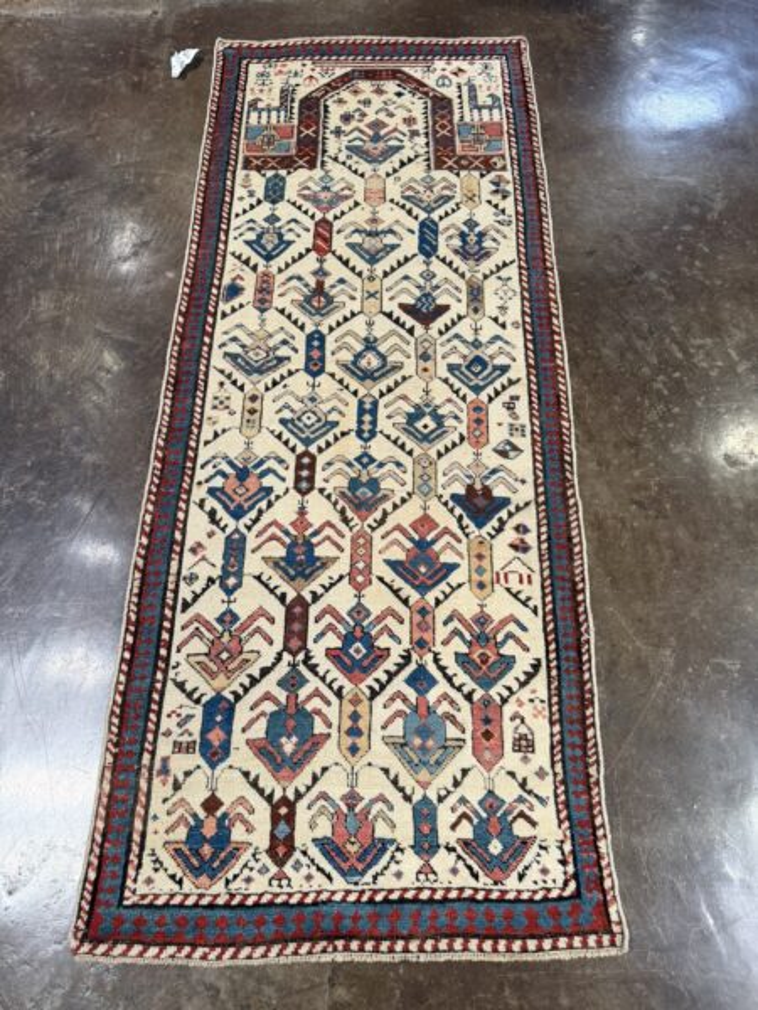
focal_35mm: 24
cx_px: 379
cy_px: 505
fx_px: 701
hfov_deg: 56.8
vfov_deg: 71.6
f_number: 1.78
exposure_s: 1/120
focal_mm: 6.76
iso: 160
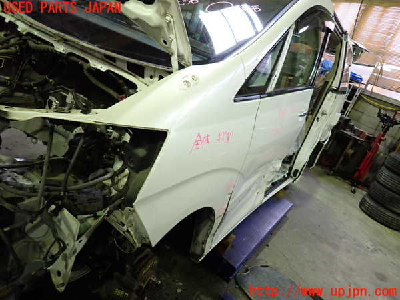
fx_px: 289
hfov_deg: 69.4
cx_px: 200
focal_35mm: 25
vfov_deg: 54.9
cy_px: 150
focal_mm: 4.5
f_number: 2
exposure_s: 1/30
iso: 320
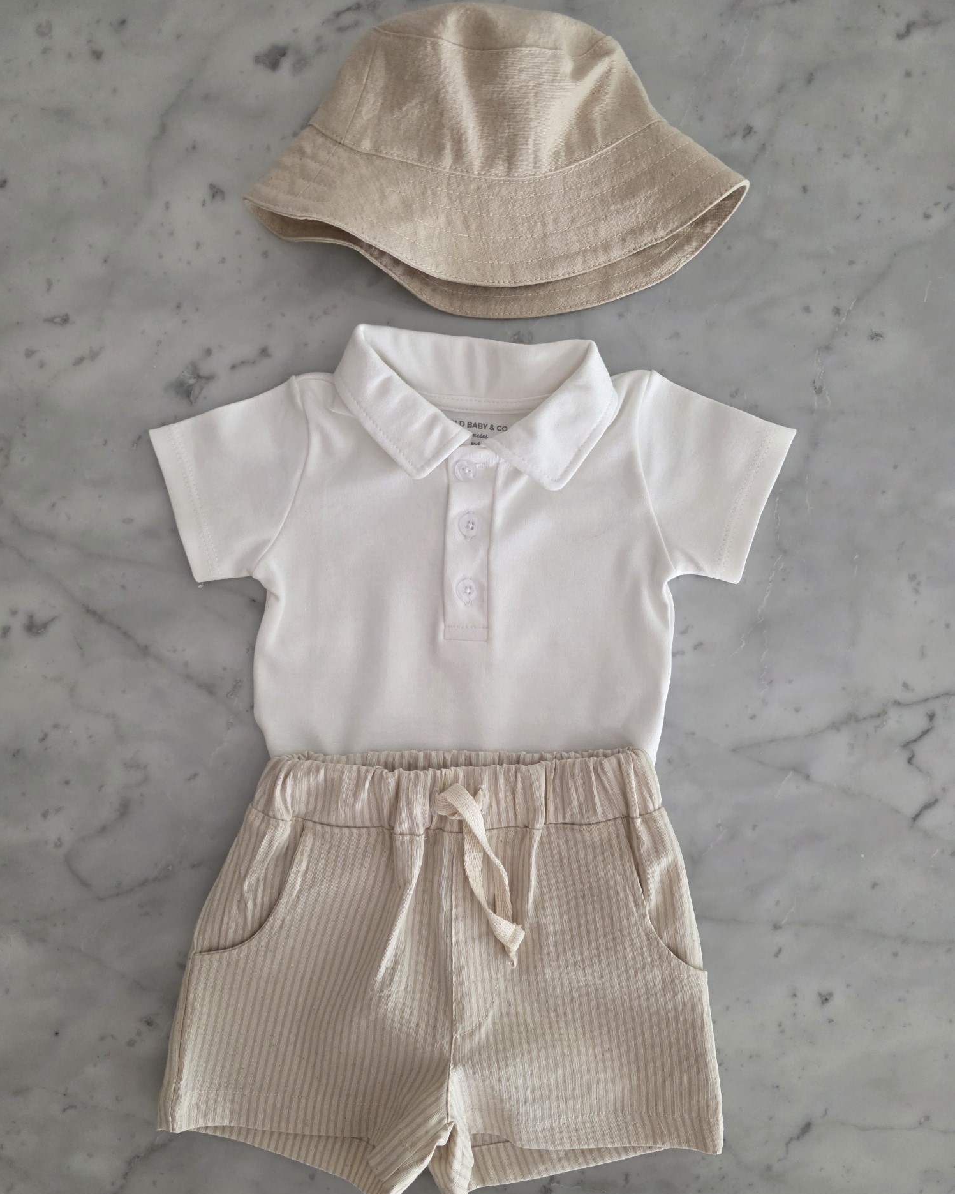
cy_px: 616
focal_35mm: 24
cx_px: 477
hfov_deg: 58.8
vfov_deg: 70.3
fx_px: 848
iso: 400
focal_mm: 6.3
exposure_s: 1/101
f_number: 1.7
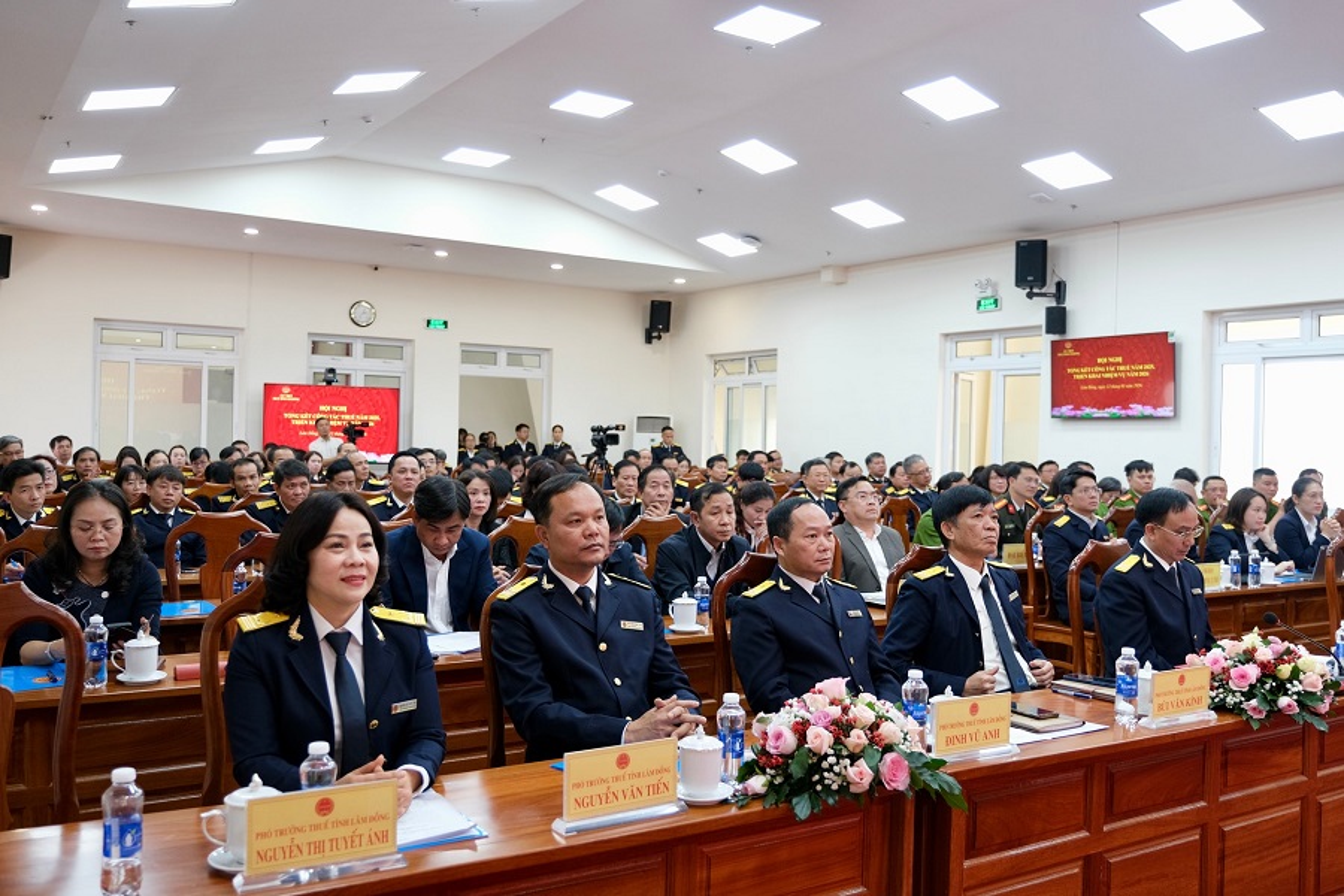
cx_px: 672
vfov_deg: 42.3
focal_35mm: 31
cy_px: 448
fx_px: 1157
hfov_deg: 60.3
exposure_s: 1/100
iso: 1000
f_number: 2.8
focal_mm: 20.6
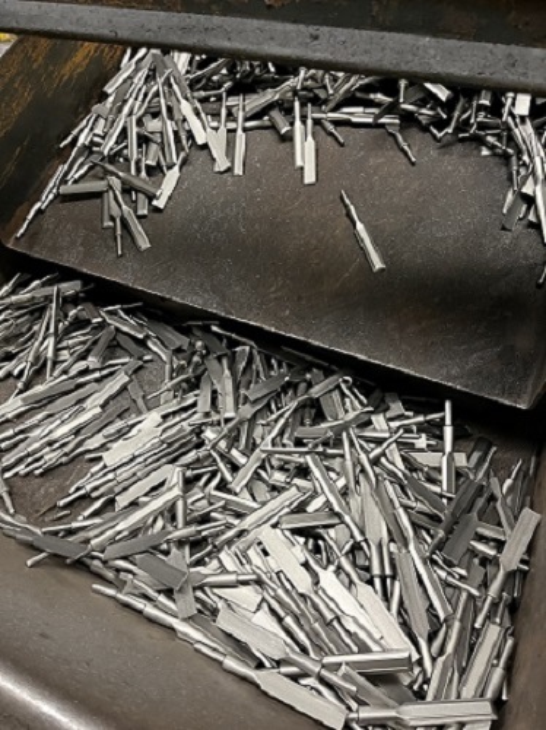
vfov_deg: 67.4
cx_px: 273
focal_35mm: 26
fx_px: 548
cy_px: 365
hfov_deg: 53.0
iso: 500
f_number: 1.6
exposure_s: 1/60
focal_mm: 5.1
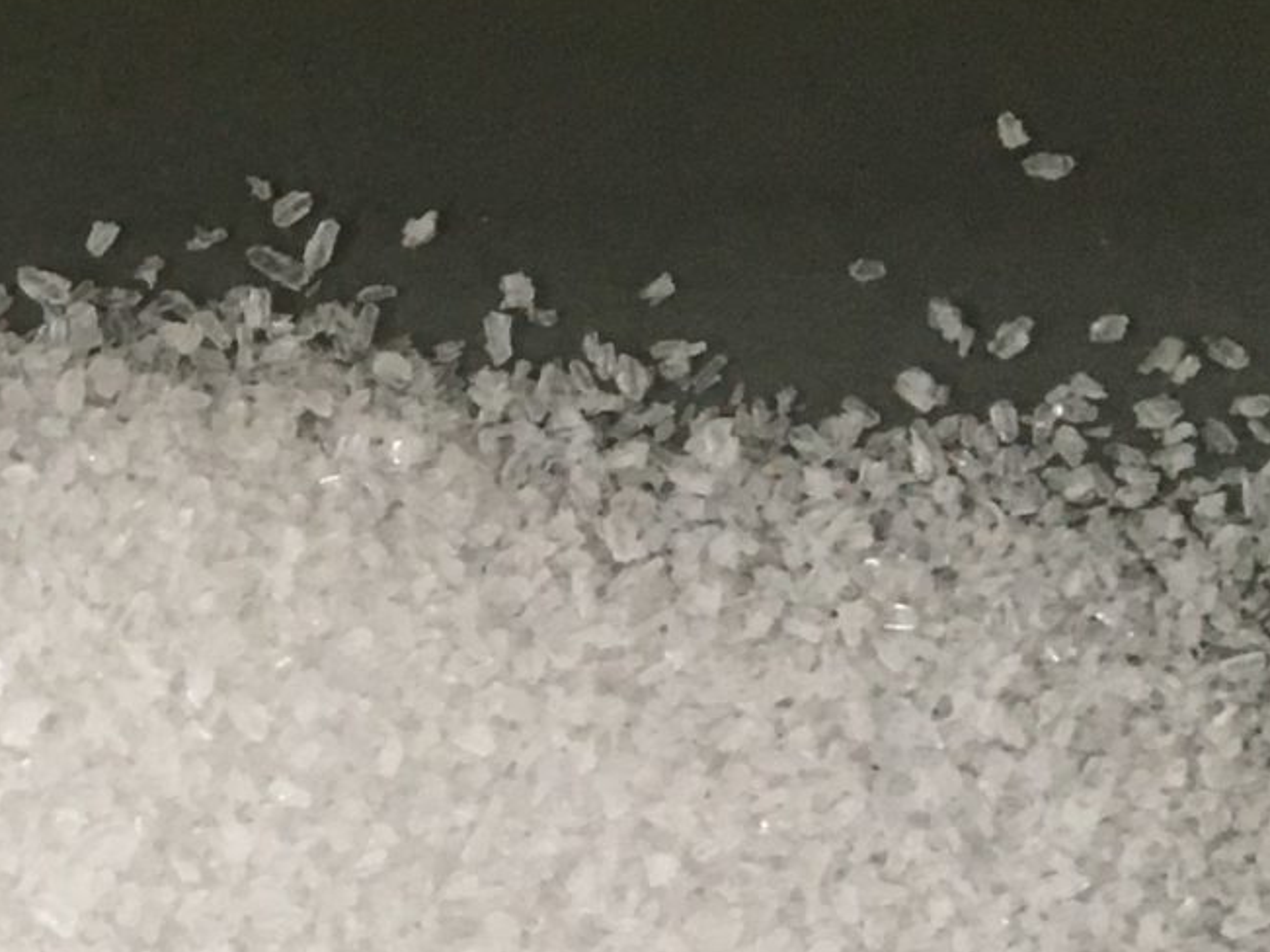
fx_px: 4182
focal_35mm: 114
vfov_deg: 12.7
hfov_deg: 15.3
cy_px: 1077
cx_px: -895
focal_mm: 4.15
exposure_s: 1/30
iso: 100
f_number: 2.2
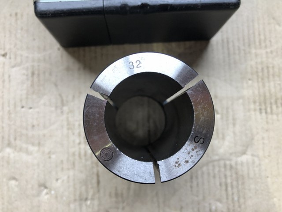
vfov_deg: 49.7
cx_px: 141
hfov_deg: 63.4
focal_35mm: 28
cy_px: 106
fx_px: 228
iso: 40
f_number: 1.8
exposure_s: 1/24
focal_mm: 3.99
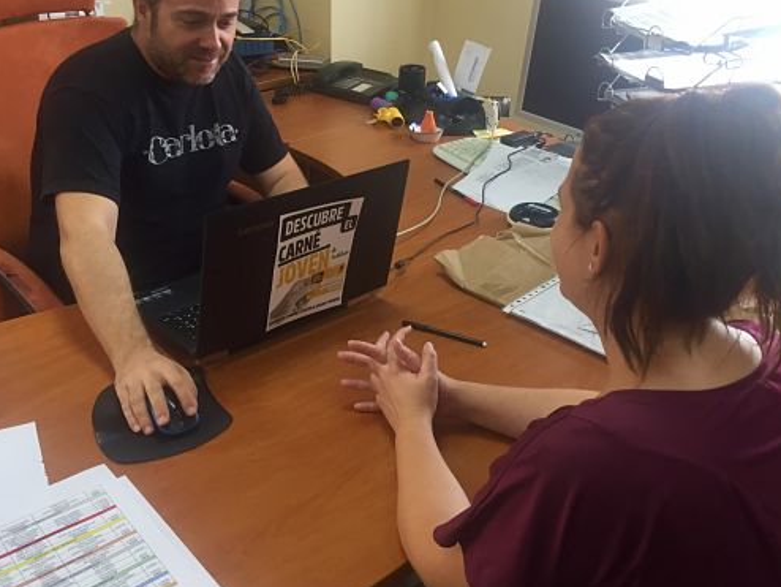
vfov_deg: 36.7
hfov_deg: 47.8
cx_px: 368
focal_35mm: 39
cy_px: 230
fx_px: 880
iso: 50
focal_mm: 4.15
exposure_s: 1/33
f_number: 2.2
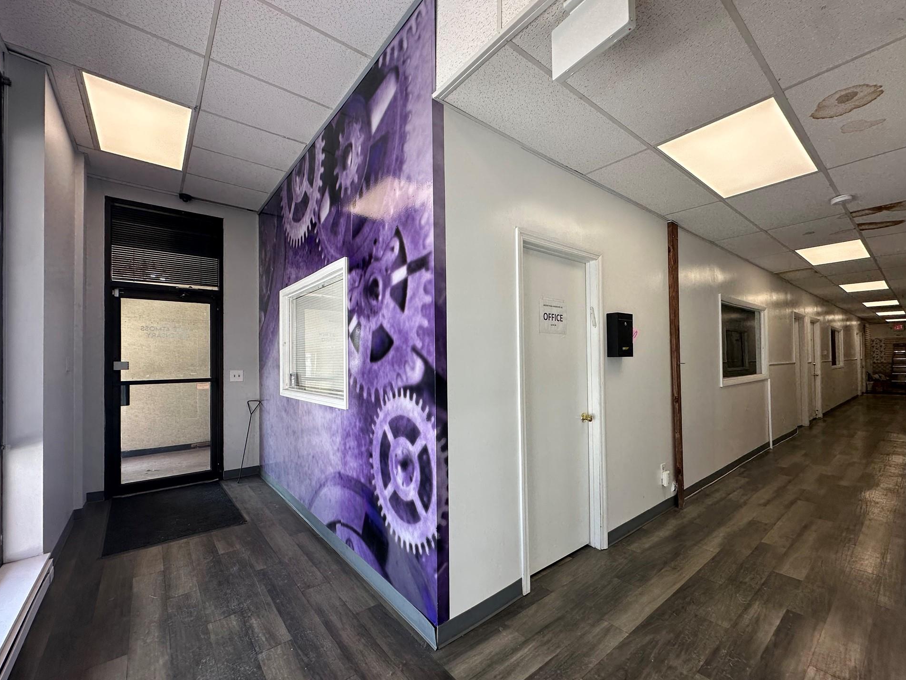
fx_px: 393
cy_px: 355
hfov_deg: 98.1
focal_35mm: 15
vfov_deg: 81.7
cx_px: 471
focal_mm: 2.22
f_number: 2.2
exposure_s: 1/120
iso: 40
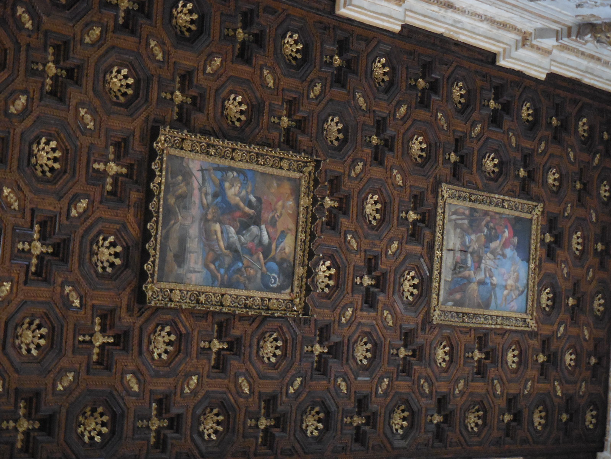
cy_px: 230
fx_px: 1430
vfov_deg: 18.2
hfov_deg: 24.1
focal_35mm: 81
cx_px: 306
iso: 800
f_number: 4.9
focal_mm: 14.5
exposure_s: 1/4
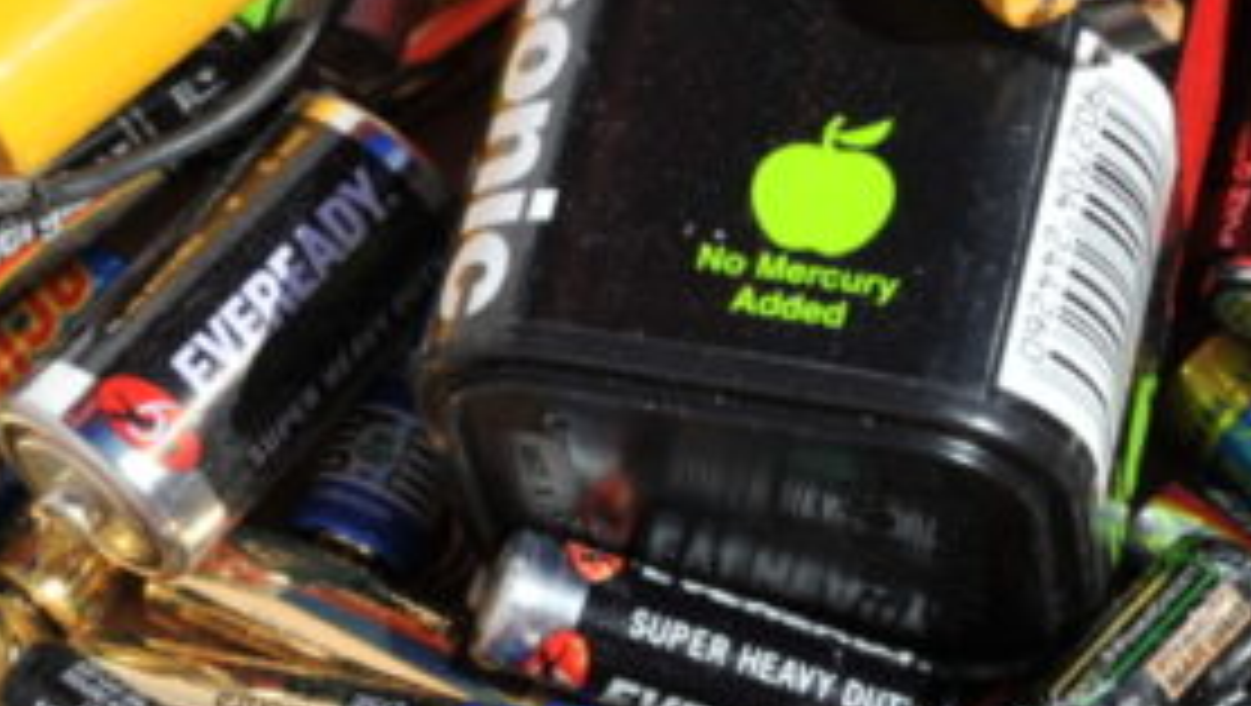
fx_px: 5943
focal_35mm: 179
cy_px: 11
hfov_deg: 11.9
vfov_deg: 6.8
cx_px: 1256
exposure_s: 1/320
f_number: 11
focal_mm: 62
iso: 200
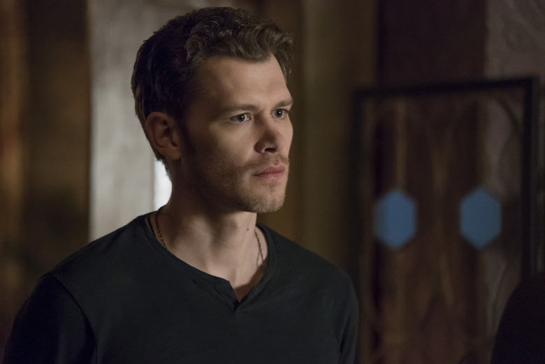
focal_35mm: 200
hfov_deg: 10.3
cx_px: 272
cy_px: 182
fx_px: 3029
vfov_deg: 6.9
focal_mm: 200
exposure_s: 1/80
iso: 12800
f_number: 4
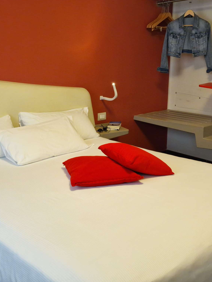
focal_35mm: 31
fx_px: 253
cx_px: 87
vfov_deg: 58.3
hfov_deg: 45.3
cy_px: 141
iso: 125
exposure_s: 1/50
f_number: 1.8
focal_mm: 6.4
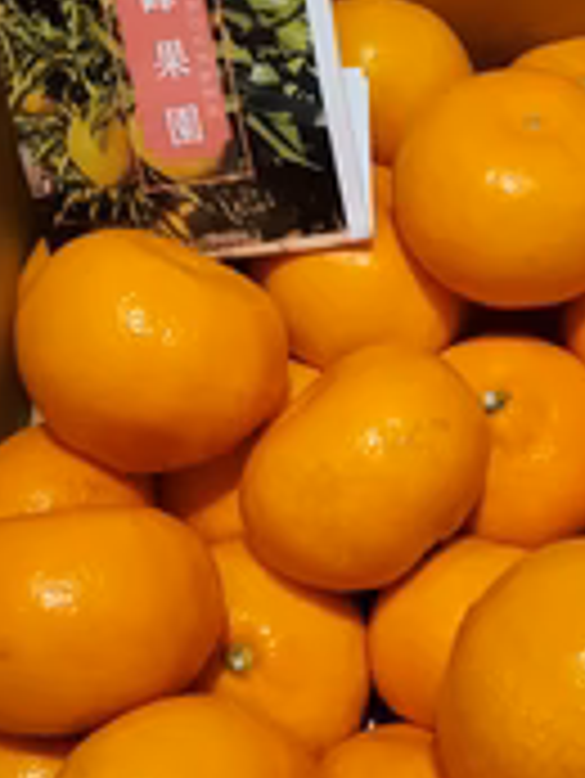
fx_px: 1350
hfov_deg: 24.4
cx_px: 369
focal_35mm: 60
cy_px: 418
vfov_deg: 32.1
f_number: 1.5
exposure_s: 1/20
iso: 320
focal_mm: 4.3
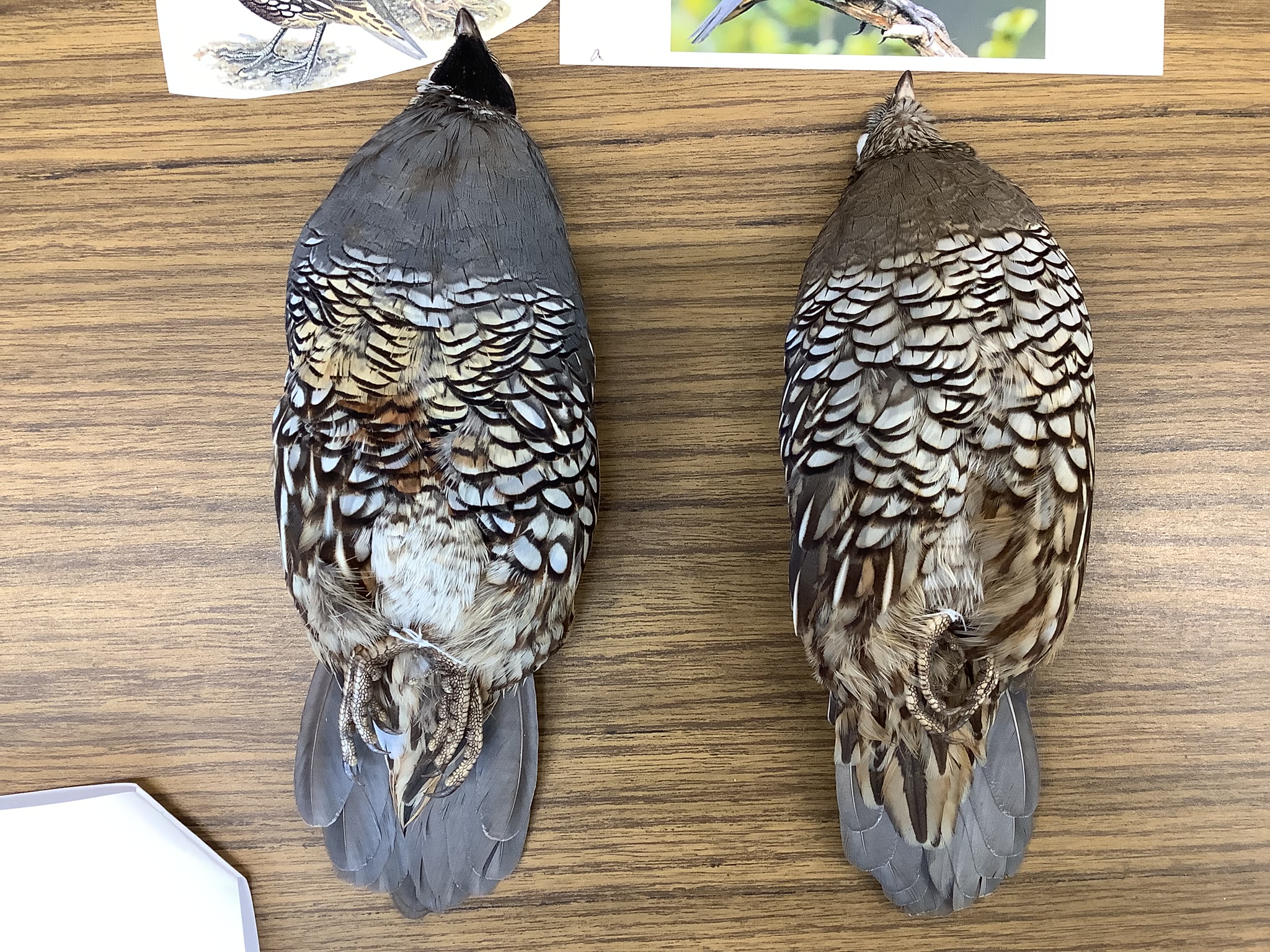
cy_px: 476
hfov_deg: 58.4
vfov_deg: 45.4
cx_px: 635
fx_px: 1137
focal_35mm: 31
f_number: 2.4
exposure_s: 1/60
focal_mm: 3.3
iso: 160
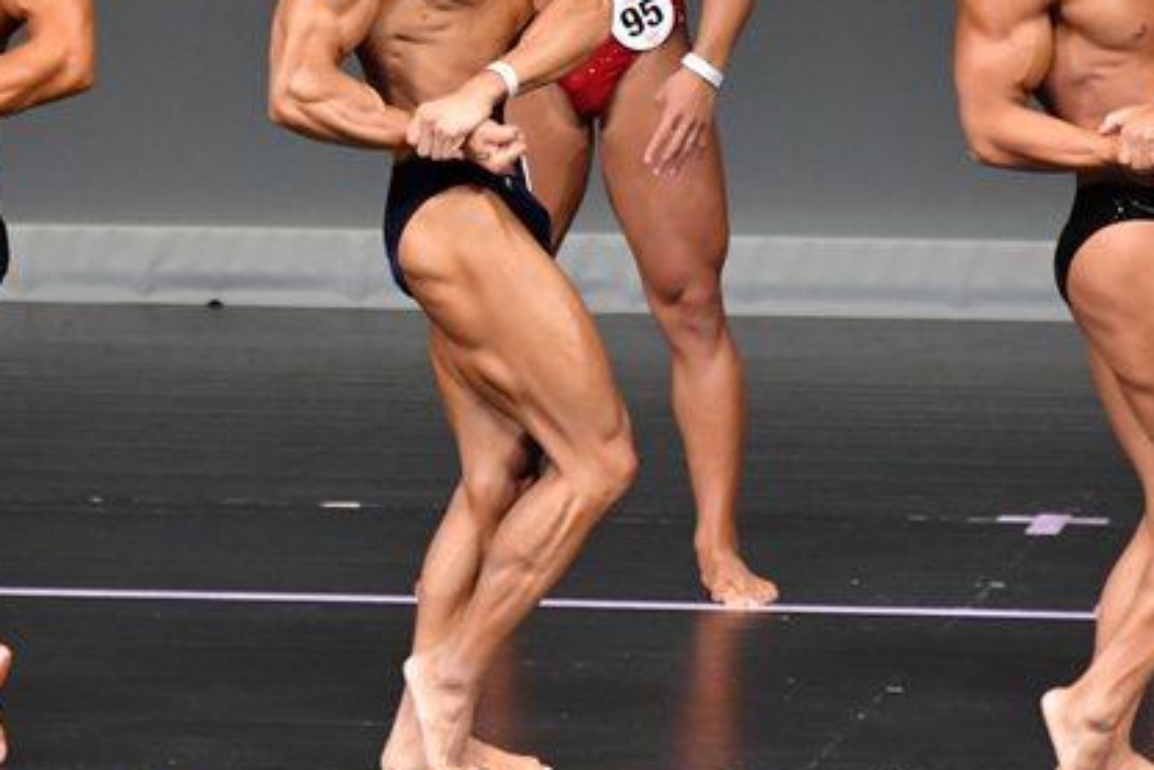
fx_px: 20546
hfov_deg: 3.2
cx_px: 480
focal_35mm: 641
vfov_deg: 2.1
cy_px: 238
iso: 5000
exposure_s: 1/400
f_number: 5.6
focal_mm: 230
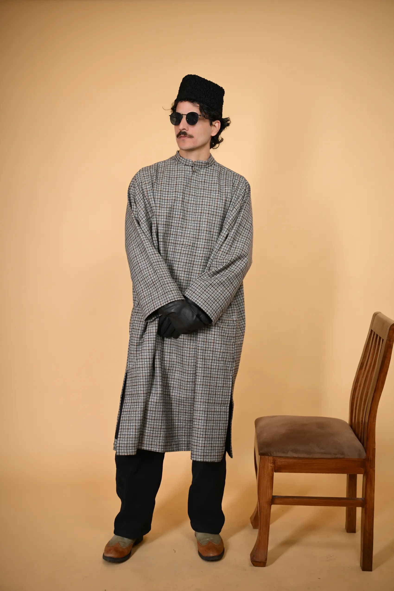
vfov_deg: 46.4
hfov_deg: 31.9
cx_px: 197
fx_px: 689
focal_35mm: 42
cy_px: 296
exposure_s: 1/320
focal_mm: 42
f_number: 2.8
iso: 250
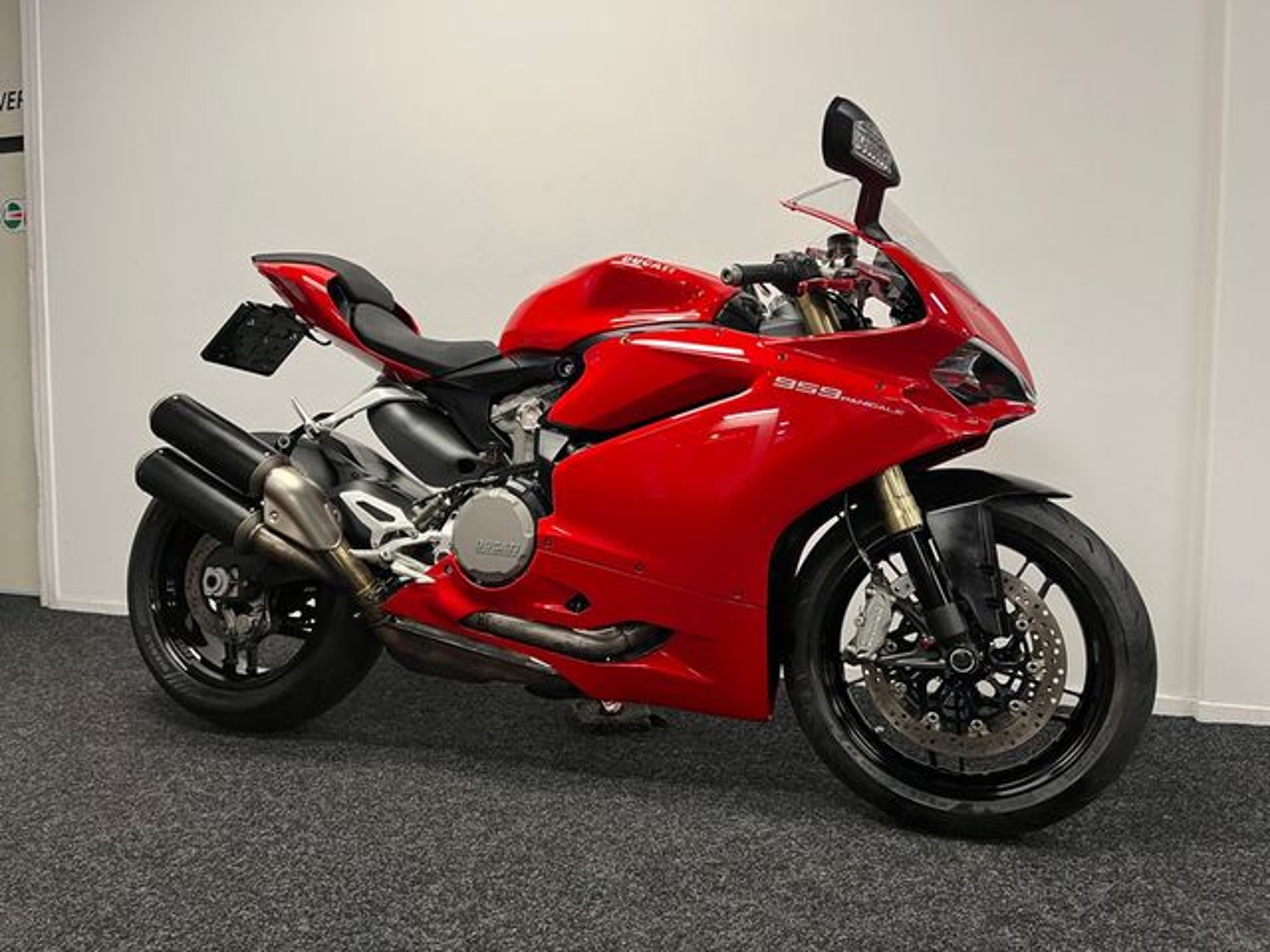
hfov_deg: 67.3
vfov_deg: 53.1
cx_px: 635
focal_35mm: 26
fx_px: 954
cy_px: 476
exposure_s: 1/50
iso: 100
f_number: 1.6
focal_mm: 5.1
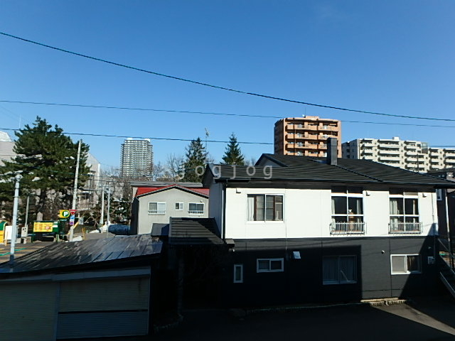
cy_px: 170
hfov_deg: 79.0
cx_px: 228
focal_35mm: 21
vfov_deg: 63.4
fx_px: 276
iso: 125
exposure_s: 1/500
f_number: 6
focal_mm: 3.7
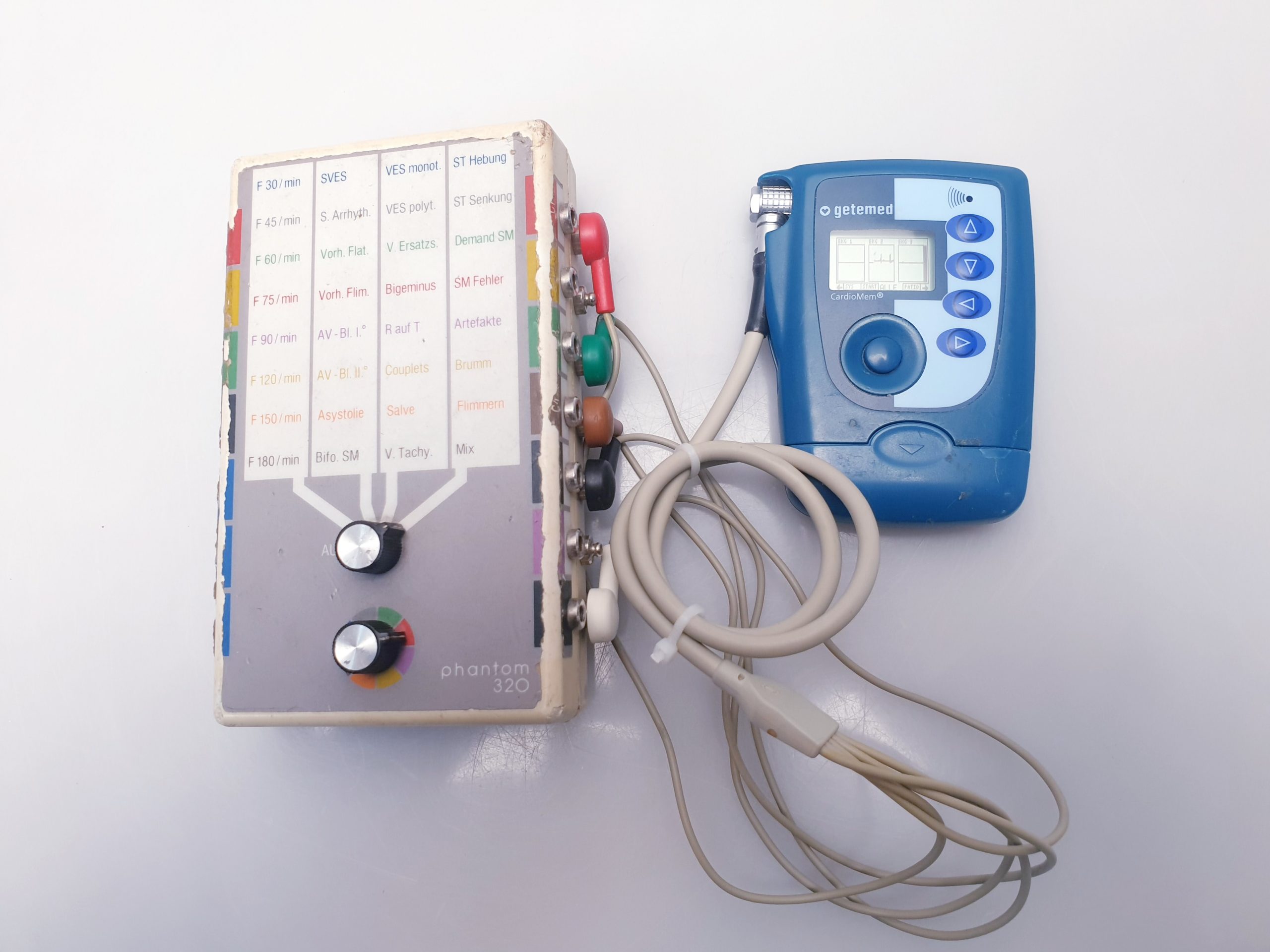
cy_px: 476
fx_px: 954
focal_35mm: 26
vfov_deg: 53.1
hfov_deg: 67.3
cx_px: 635
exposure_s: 1/50
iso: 80
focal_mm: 4.3
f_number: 2.4
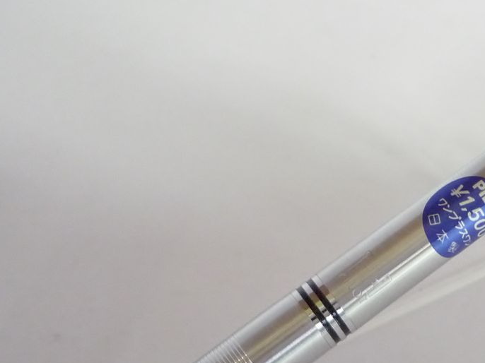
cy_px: 225
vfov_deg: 26.0
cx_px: 447
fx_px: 784
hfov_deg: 32.5
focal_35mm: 56
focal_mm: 4.4
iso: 400
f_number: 2.8
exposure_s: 1/30
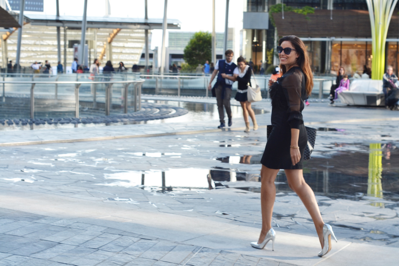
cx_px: 200
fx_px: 831
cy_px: 133
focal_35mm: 75
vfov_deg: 18.2
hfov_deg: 27.0
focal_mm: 50
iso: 100
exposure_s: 1/125
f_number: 5.6
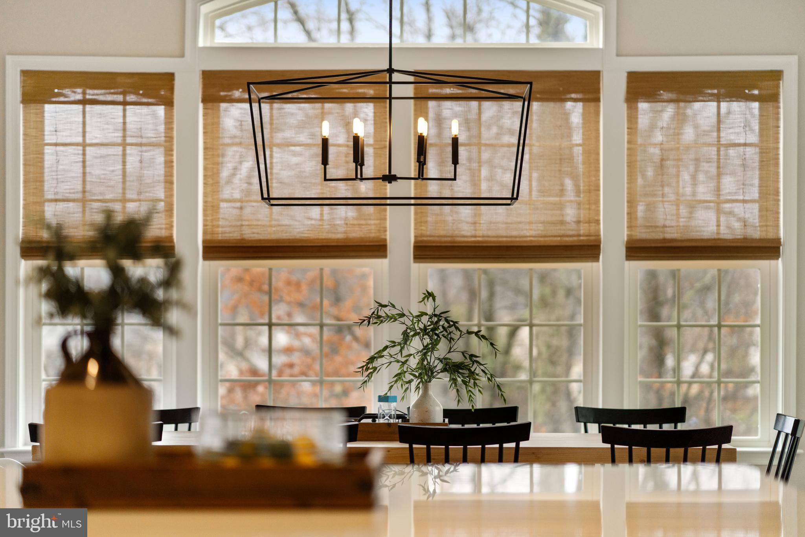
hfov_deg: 23.9
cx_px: 402
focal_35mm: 85
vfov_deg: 16.1
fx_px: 1900
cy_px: 268
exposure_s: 1/800
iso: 320
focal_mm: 85
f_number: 1.8
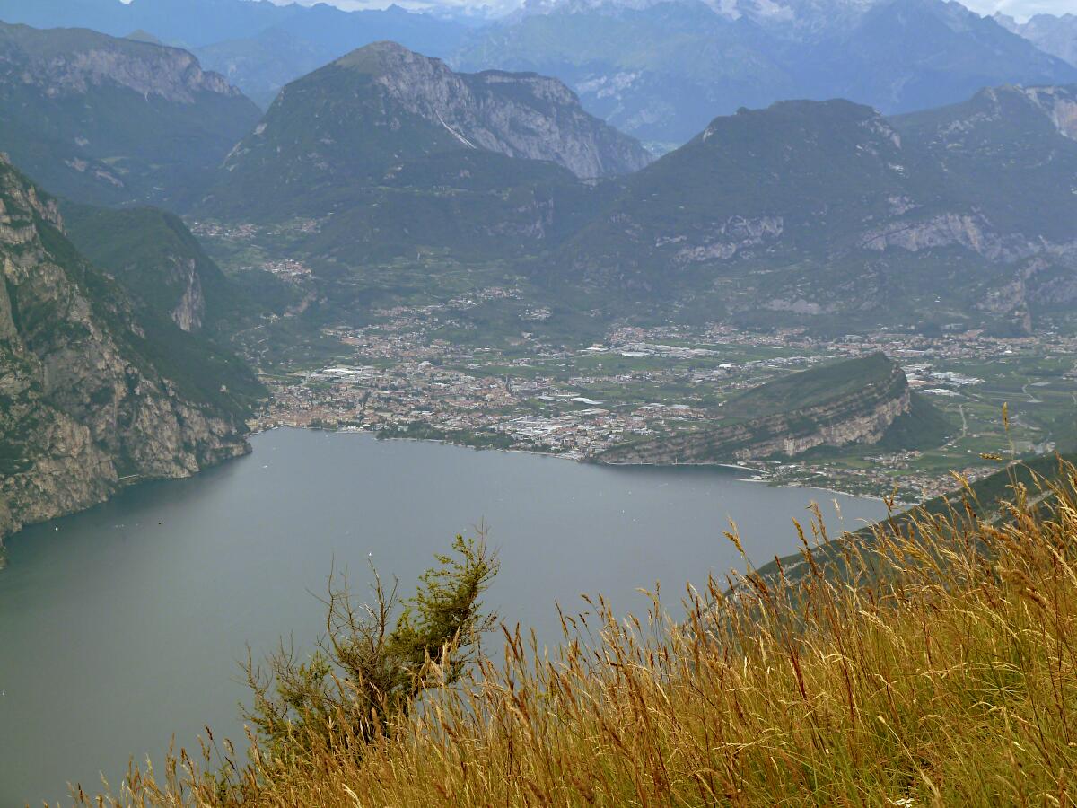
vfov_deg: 17.8
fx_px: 2582
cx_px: 538
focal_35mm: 83
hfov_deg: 23.6
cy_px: 404
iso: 80
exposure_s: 1/400
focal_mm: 13.7
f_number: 4.2
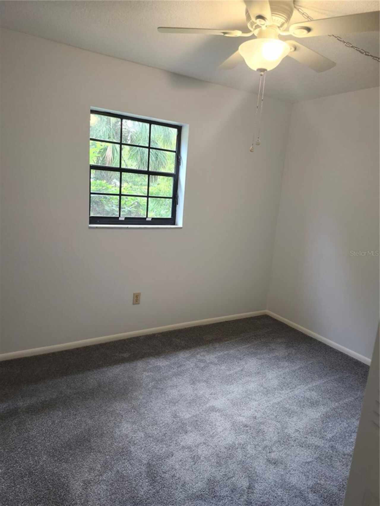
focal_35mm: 23
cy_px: 253
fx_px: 337
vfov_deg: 73.9
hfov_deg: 58.9
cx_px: 190
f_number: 1.8
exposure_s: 1/120
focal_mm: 5.54
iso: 200
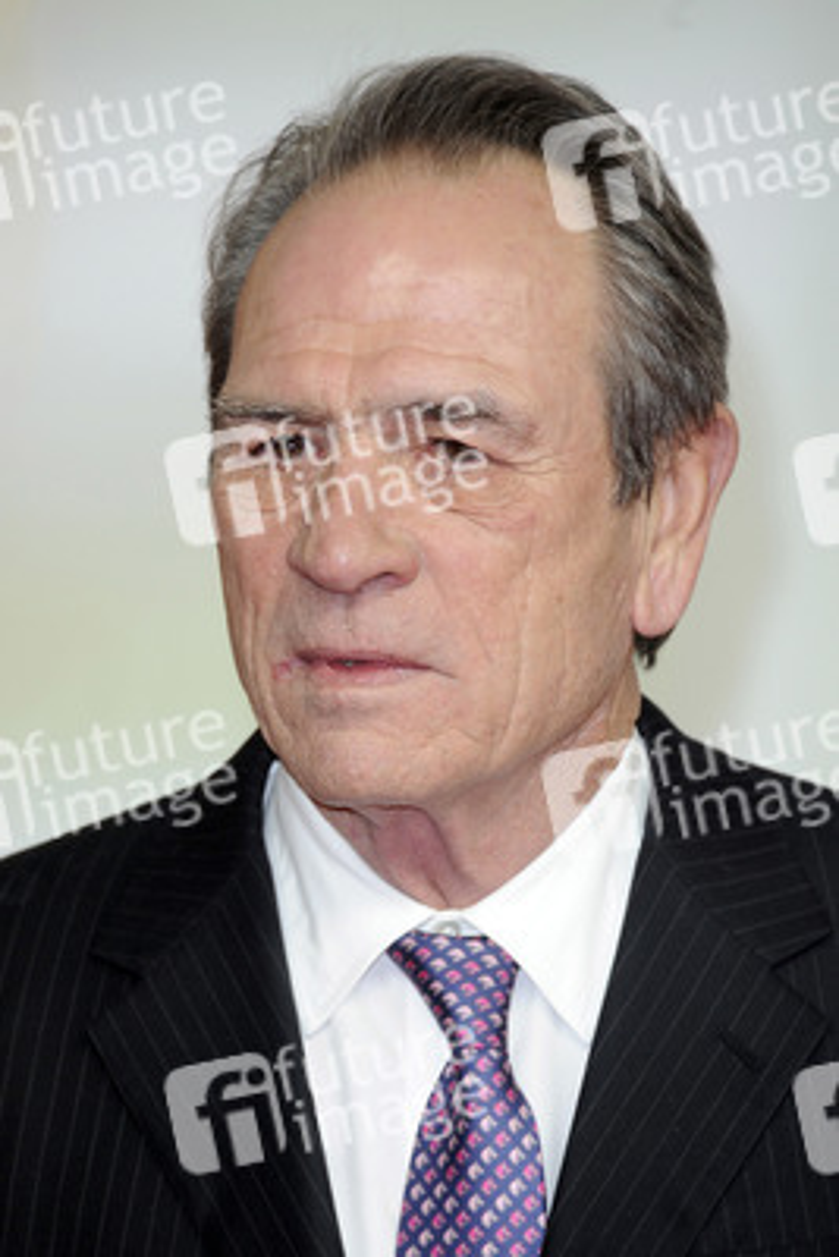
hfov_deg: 4.6
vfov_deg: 6.9
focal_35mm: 300
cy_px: 628
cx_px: 420
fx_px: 10478
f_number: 5.6
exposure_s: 1/125
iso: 800
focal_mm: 300
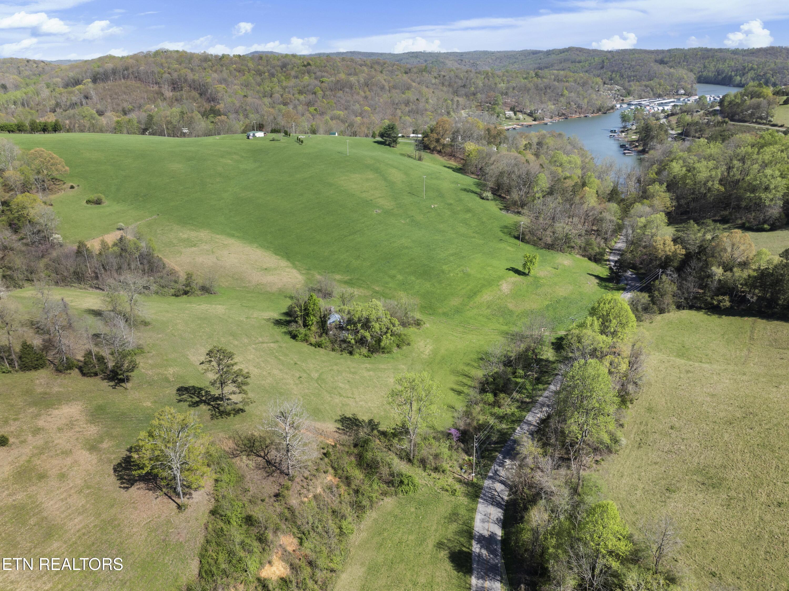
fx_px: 547
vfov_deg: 56.8
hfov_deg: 71.6
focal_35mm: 24
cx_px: 394
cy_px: 296
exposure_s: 1/100
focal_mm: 12.29
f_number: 2.8
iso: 120
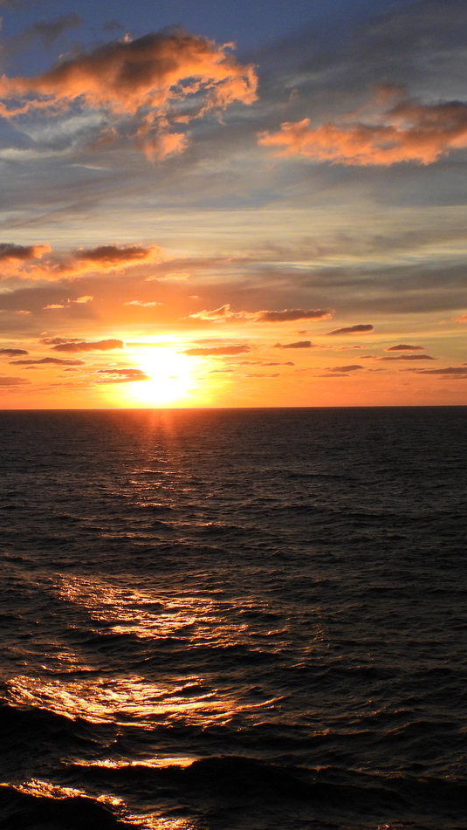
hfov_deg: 27.0
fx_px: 969
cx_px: 161
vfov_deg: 46.4
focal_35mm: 44
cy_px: 413
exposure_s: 1/2000
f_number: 4
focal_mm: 5.4
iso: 100
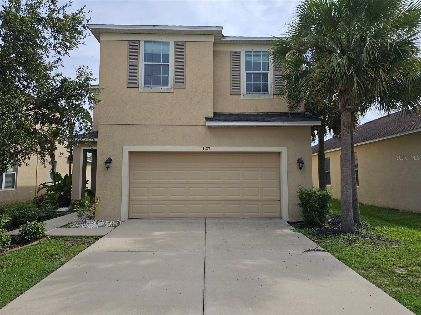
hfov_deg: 73.9
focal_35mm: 23
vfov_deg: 58.9
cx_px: 210
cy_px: 158
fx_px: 280
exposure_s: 1/709
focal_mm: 6.3
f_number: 1.7
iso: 10
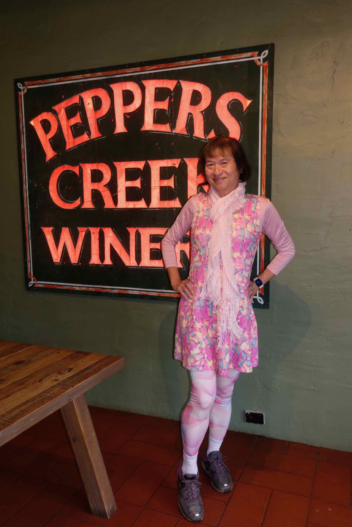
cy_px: 264
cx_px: 176
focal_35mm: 29
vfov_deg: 63.7
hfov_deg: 45.0
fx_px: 425
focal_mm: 10.7
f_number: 2.5
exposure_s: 1/30
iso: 125
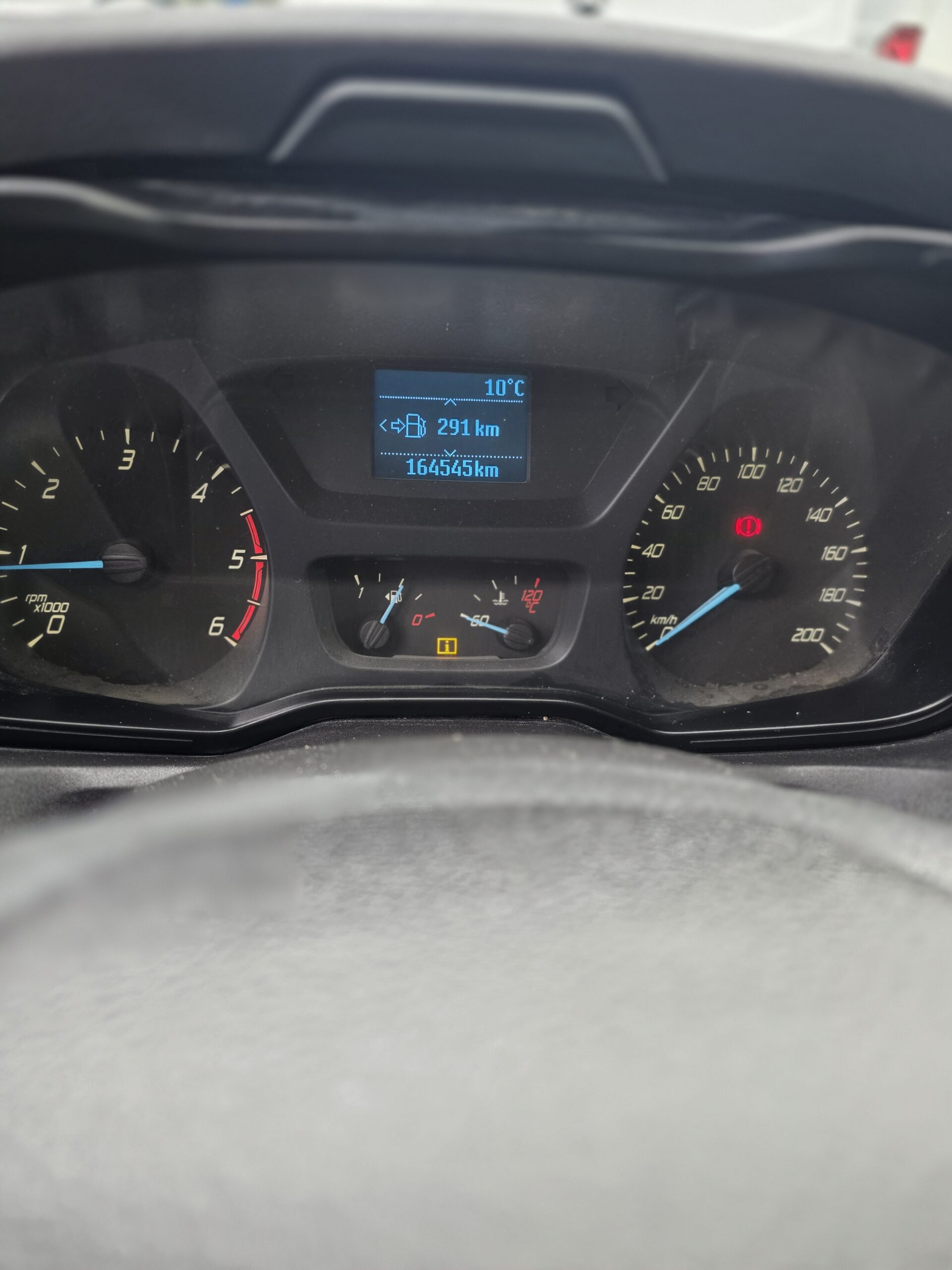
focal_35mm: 23
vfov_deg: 73.9
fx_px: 843
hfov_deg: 58.9
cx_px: 476
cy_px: 635
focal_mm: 6.25
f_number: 1.7
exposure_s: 1/100
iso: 200
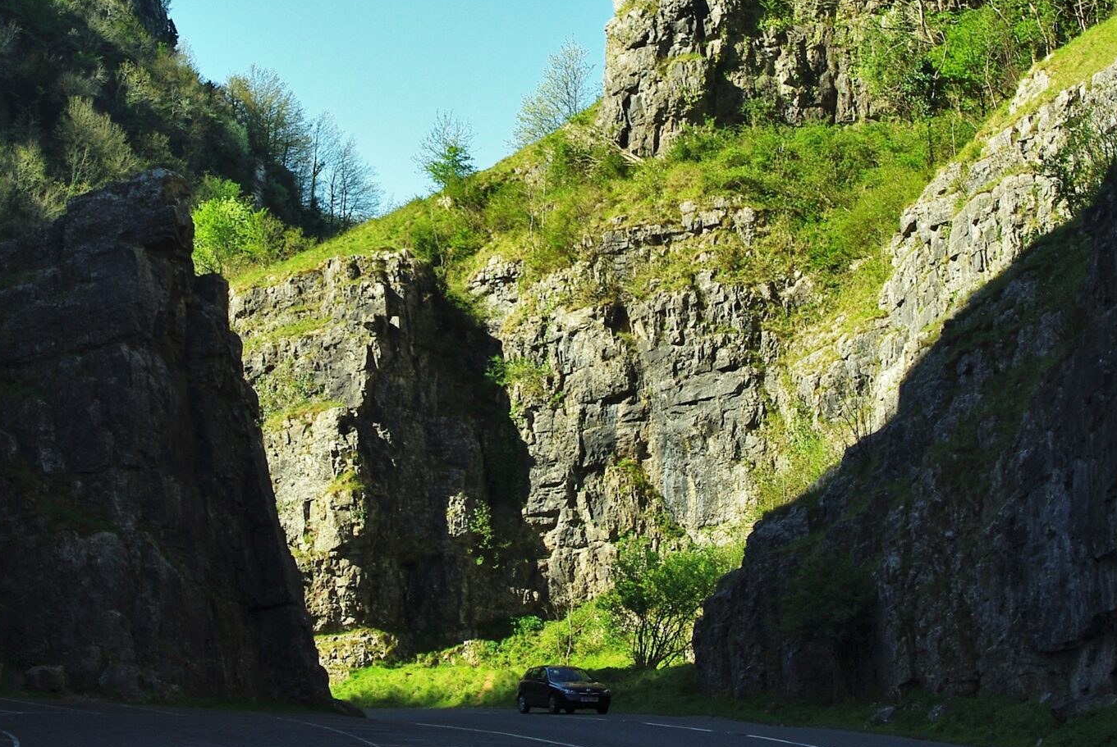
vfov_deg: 17.2
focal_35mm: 79
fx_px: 2454
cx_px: 494
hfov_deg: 25.6
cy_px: 180
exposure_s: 1/180
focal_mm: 28
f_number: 6.7
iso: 100
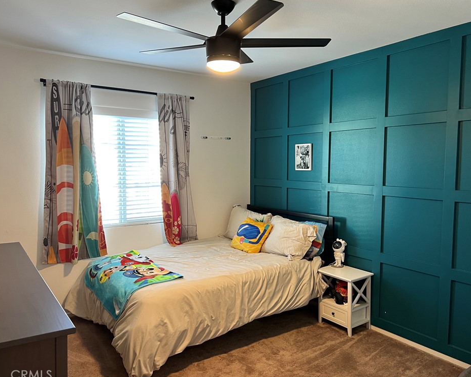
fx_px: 390
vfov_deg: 51.5
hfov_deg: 62.2
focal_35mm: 28
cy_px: 187
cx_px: 239
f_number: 1.5
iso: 160
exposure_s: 1/60
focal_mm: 5.7
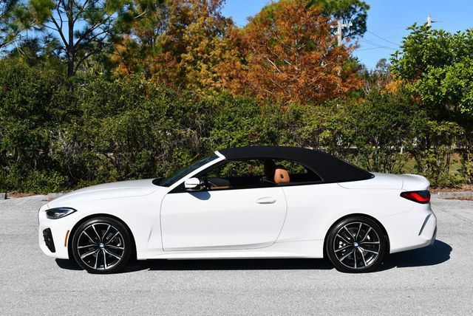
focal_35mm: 60
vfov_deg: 22.7
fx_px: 789
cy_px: 158
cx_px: 236
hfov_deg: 33.4
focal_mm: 30
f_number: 9
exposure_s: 1/320
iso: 100
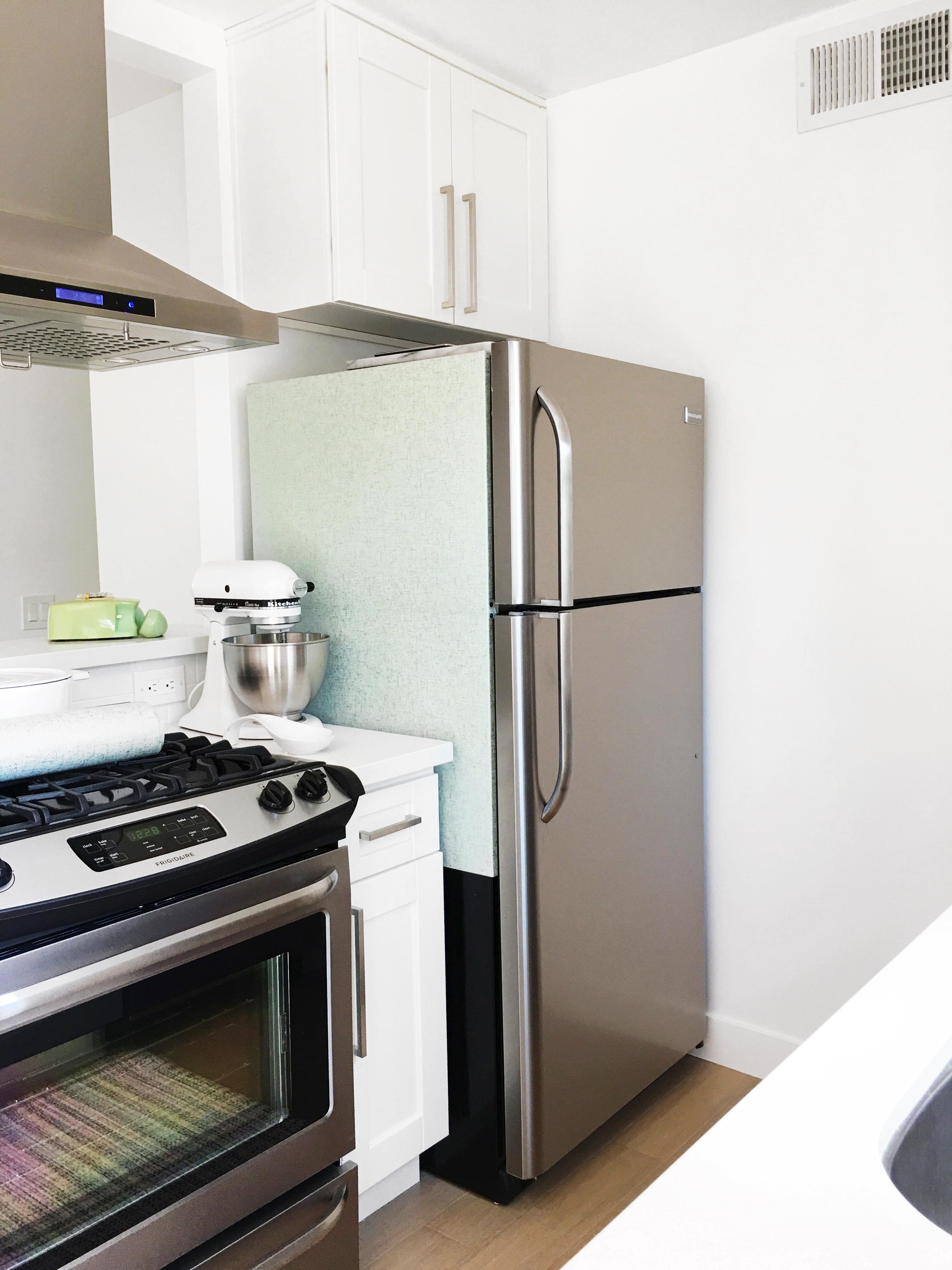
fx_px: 1063
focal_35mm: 29
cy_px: 635
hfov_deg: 48.2
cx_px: 476
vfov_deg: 61.7
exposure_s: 1/30
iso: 32
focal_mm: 4.15
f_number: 2.2
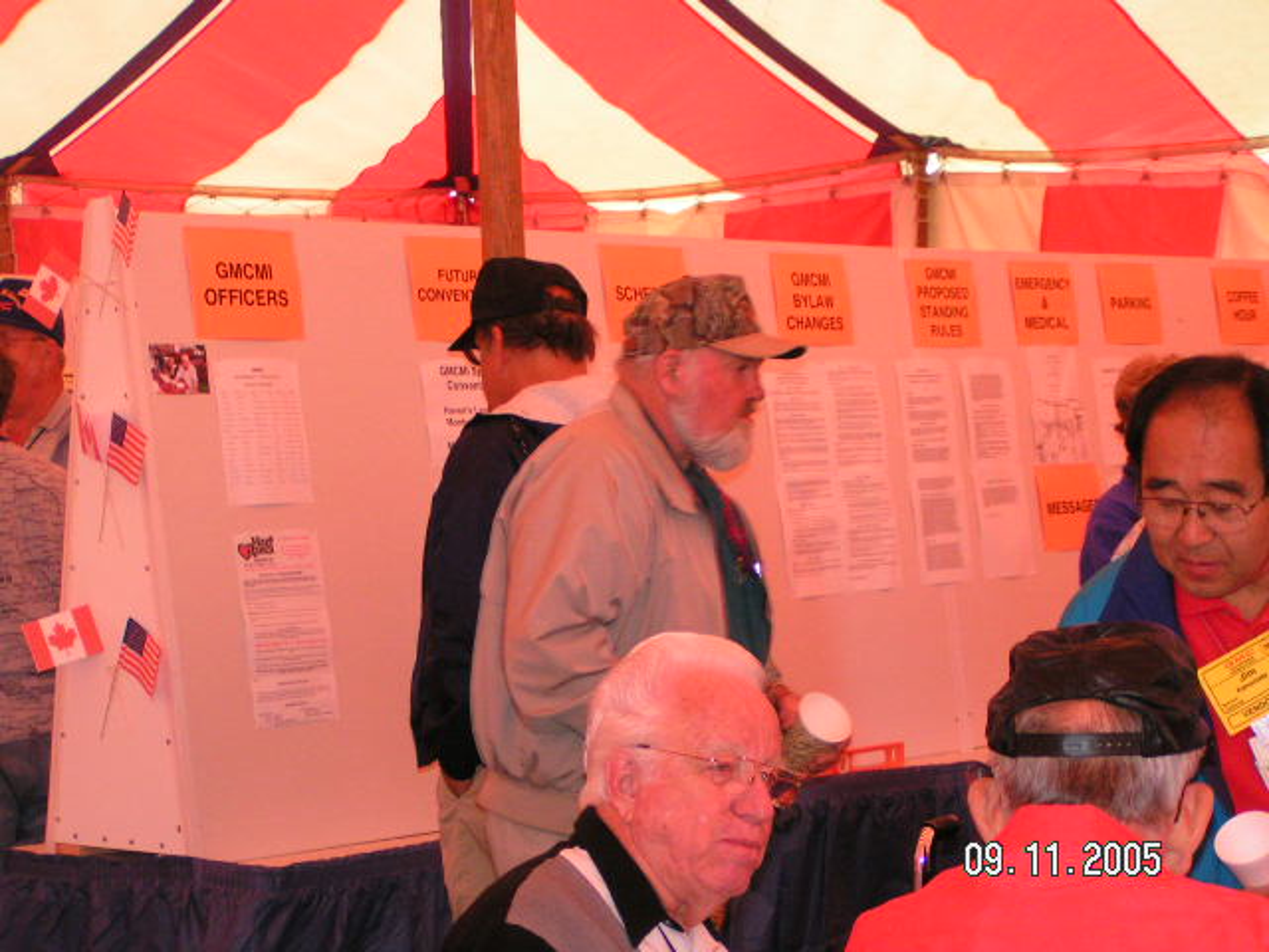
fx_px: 3153
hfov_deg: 22.8
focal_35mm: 86
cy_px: 476
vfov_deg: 17.2
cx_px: 634
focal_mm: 13.2
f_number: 3.2
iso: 200
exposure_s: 1/100
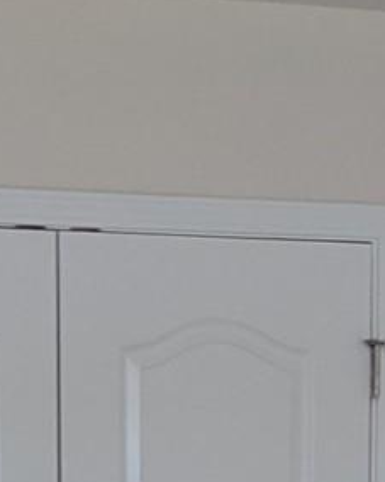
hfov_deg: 8.4
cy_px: 942
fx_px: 2608
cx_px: 70
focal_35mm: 183
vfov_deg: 9.9
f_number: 2
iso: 113
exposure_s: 1/120
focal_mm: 4.67
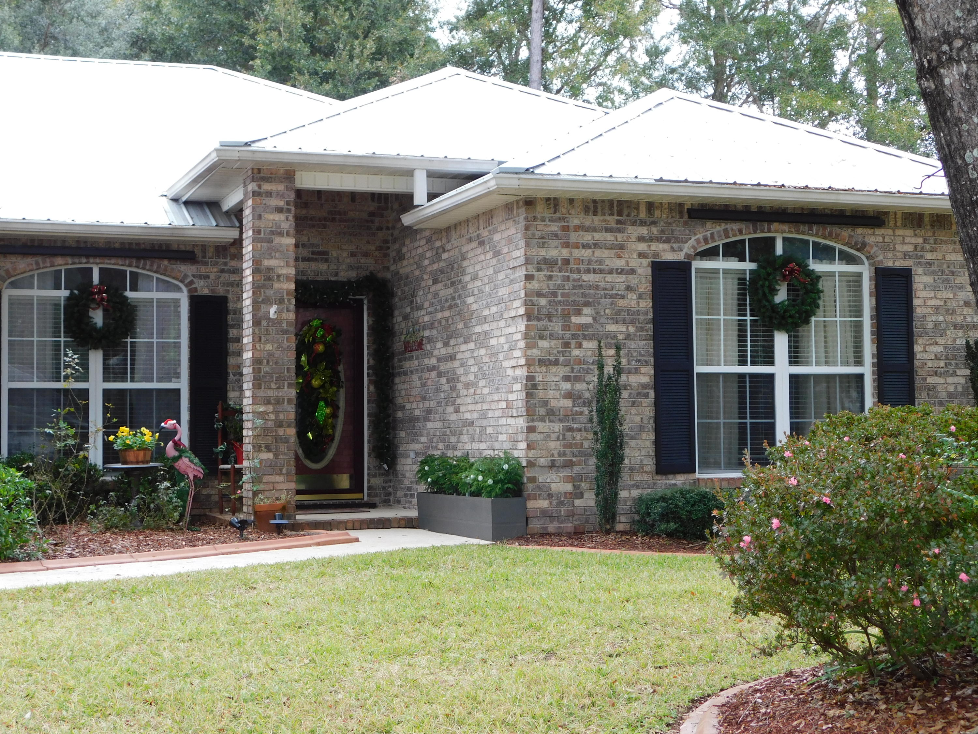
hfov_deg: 32.7
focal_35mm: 59
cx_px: 489
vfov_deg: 24.8
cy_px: 367
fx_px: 1667
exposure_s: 1/40
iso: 125
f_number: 4
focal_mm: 10.4
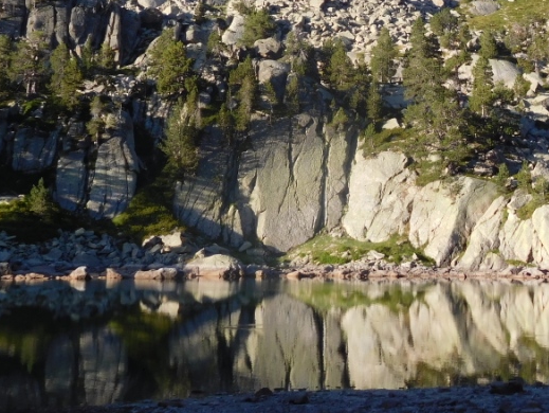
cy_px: 41
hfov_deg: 28.0
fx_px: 1095
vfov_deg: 20.9
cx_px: 348
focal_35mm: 69
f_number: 3.8
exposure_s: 1/400
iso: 125
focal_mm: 6.2
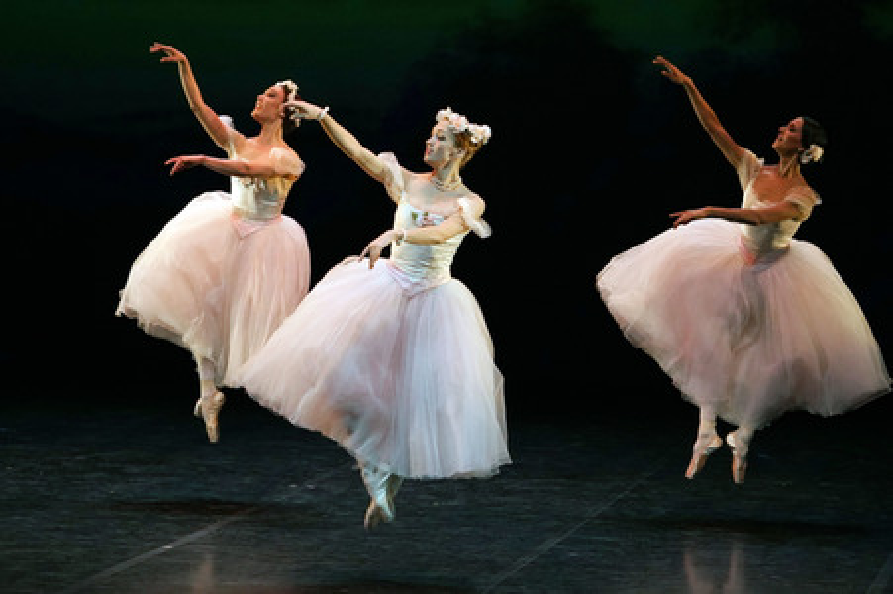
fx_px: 4957
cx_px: 446
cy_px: 297
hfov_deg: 10.3
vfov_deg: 6.9
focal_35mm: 200
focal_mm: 200
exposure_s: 1/500
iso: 6400
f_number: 6.3
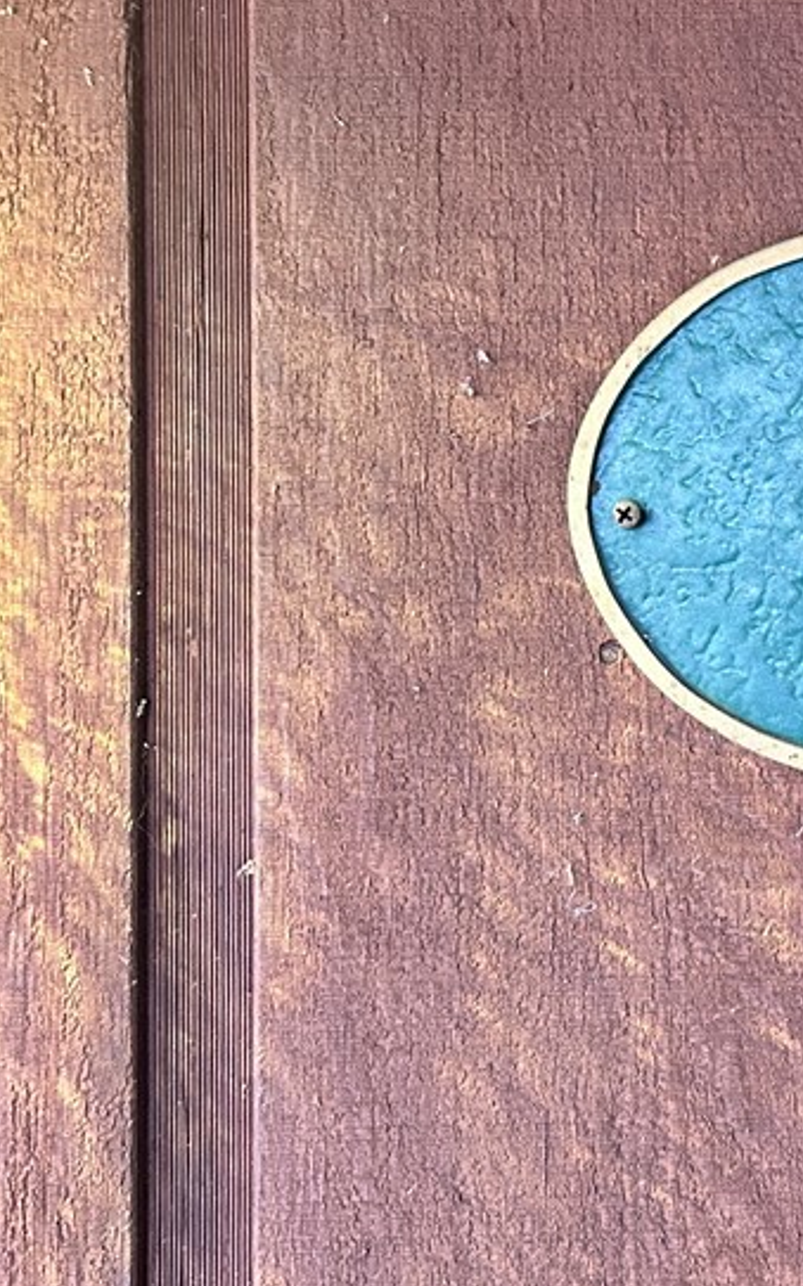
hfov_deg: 21.7
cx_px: 1118
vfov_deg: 38.9
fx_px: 1822
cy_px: 604
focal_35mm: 52
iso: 500
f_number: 1.5
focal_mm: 5.7
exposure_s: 1/60
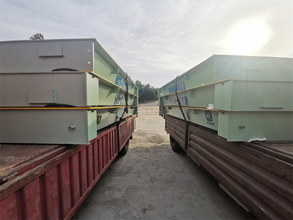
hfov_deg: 91.0
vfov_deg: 74.7
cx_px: 146
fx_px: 144
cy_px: 110
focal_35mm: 17
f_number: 2.2
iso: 50
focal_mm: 2.23
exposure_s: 1/645
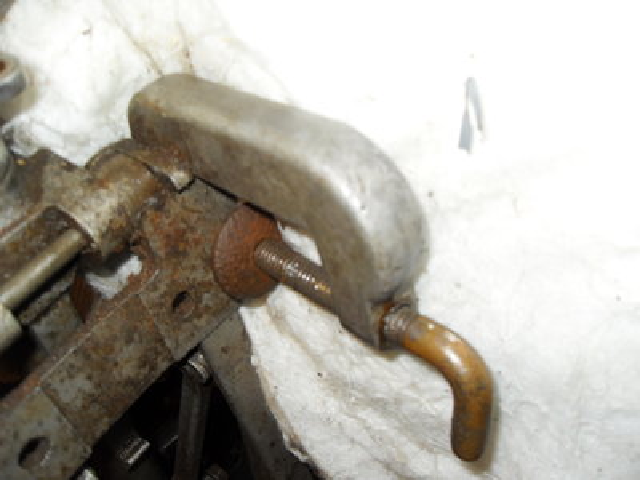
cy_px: 240
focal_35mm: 34
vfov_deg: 41.8
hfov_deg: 54.0
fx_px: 629
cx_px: 320
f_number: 2.8
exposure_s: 1/45
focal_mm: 6.3
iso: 100
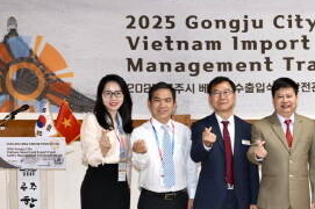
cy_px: 158
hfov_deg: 20.1
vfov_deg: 14.0
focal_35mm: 97
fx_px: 848
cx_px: 345
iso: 2000
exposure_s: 1/250
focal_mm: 41
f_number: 4
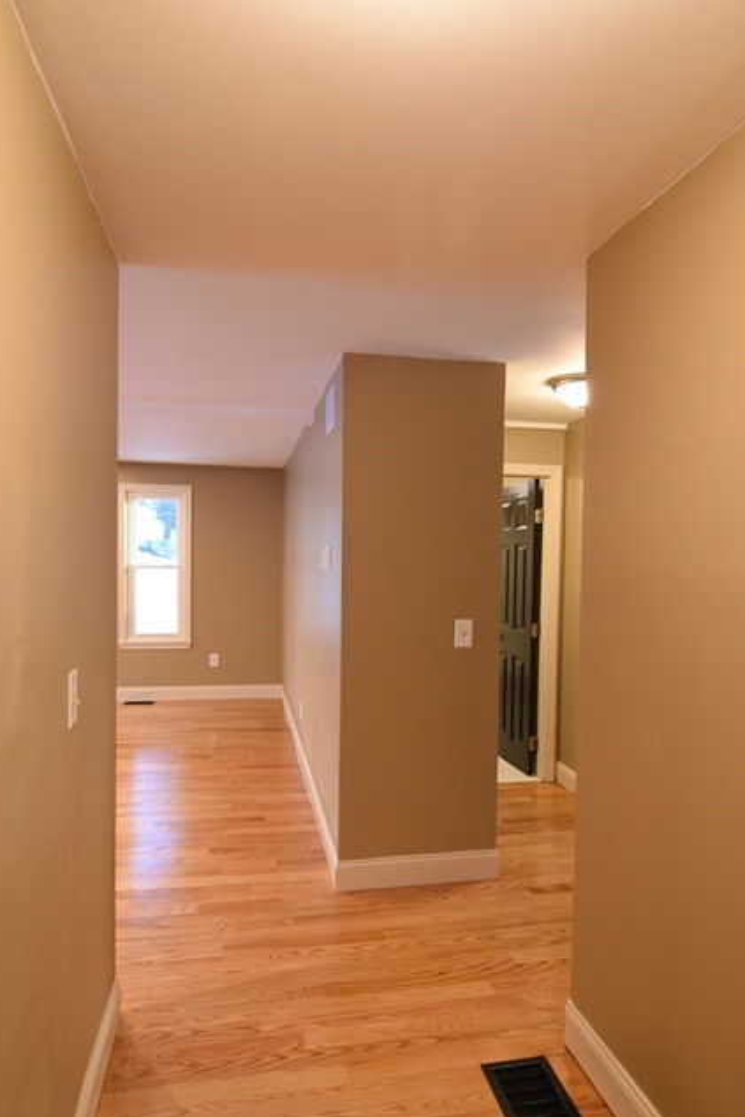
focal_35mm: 24
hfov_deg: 53.9
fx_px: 732
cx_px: 396
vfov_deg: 74.6
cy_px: 592
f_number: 3.2
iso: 400
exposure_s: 1/40
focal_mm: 13
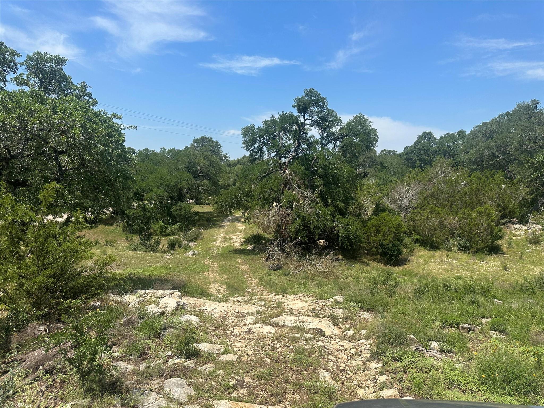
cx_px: 272
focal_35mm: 24
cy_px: 204
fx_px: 377
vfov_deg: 56.8
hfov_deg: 71.6
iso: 80
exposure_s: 1/4184
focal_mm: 6.86
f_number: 1.78
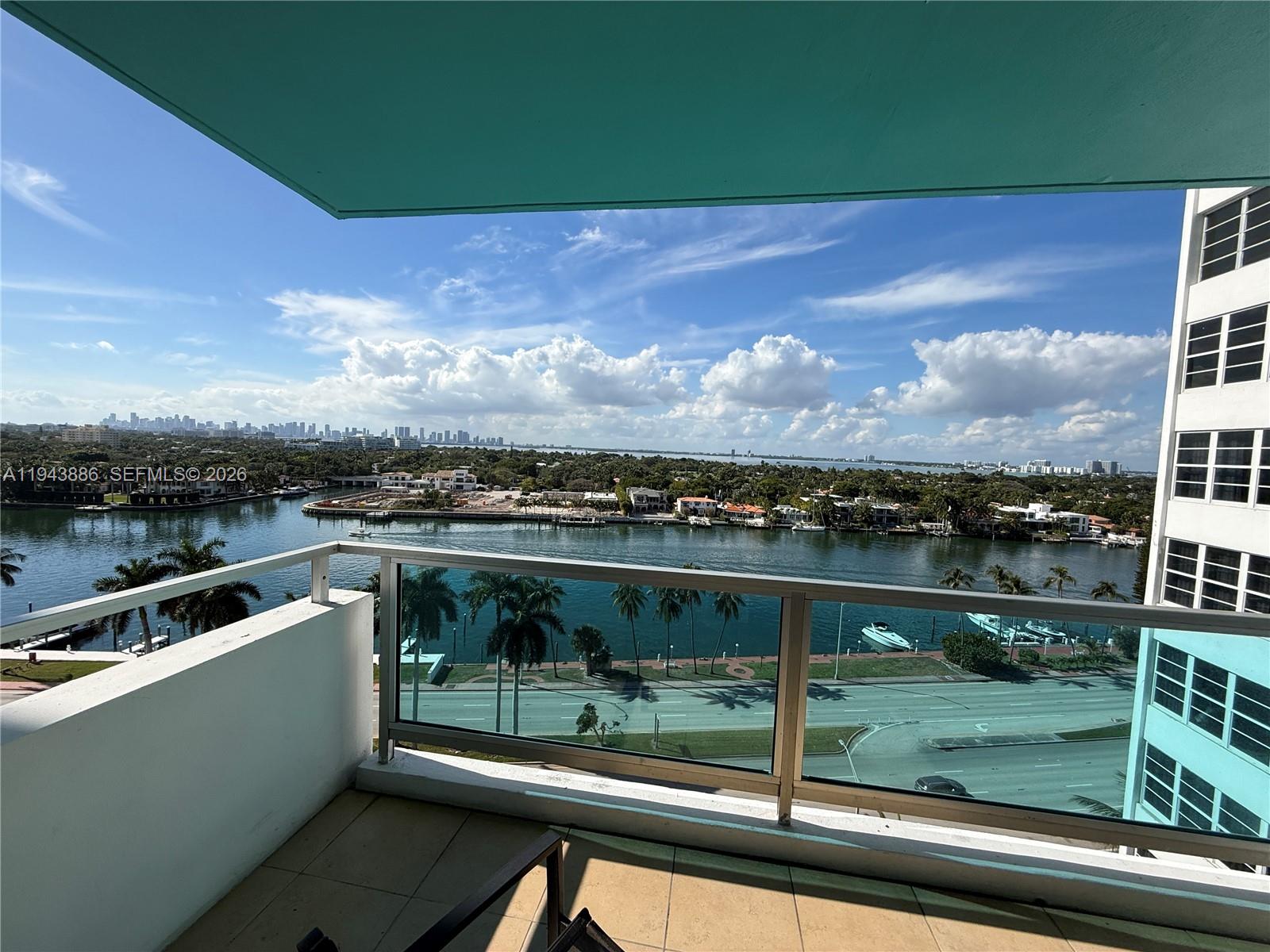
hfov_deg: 102.1
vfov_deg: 85.7
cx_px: 635
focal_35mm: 14
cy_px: 476
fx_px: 514
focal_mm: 2.22
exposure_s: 1/3289
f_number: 2.2
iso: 50
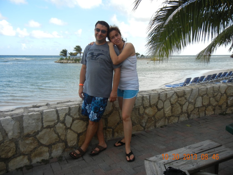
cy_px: 88
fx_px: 202
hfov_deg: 60.0
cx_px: 116
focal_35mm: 30
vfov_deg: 46.8
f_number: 3.5
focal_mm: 5.4
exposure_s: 1/560
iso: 160
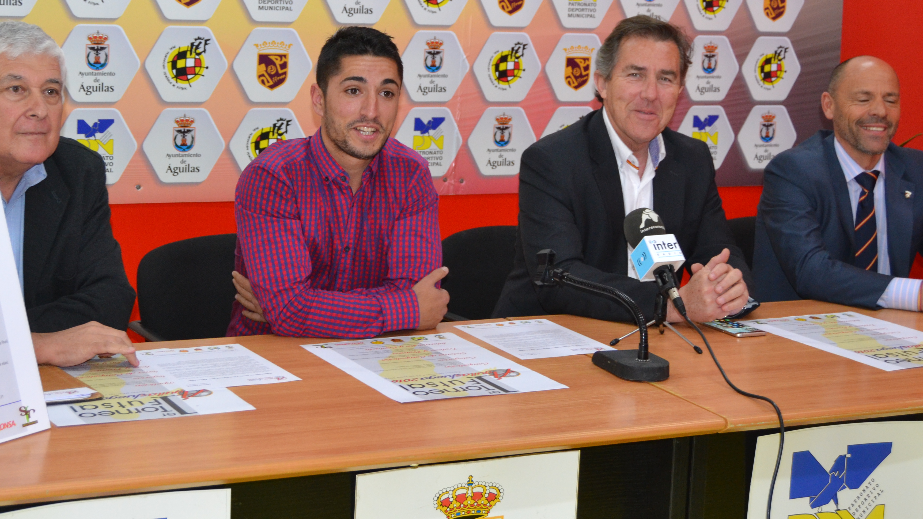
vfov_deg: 19.1
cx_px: 418
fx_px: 1542
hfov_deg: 33.3
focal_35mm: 63
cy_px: 211
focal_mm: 30
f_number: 4.2
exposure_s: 1/60
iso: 900
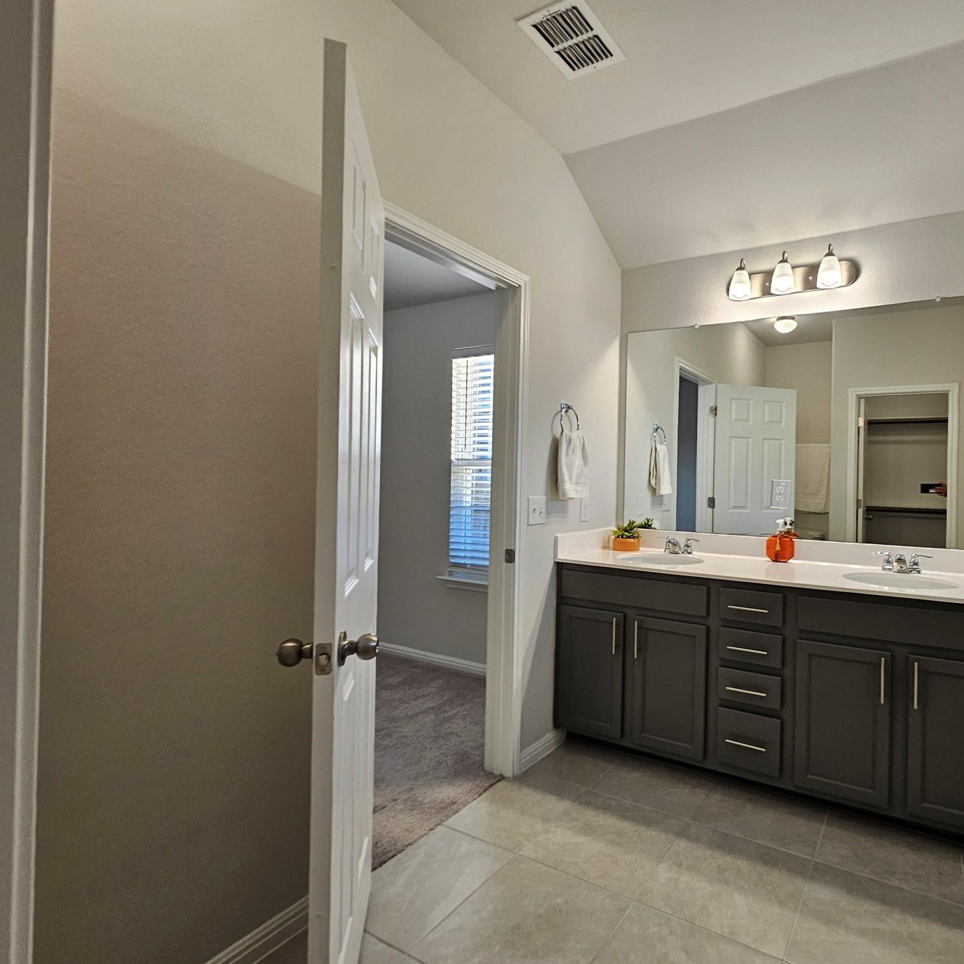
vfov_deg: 87.4
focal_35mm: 16
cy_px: 479
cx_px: 627
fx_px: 504
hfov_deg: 85.0
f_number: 2.2
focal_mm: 2.2
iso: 100
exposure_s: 1/60
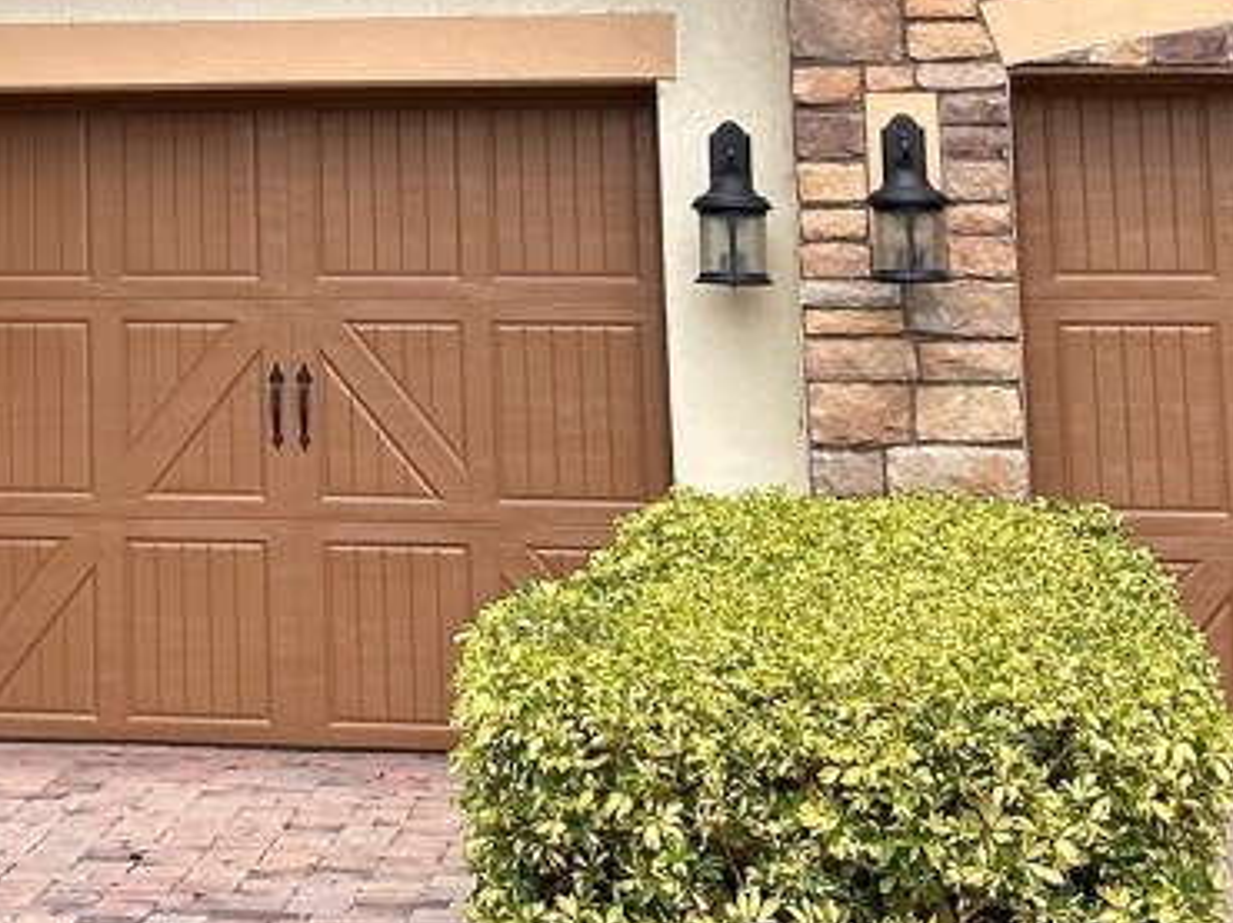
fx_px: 4734
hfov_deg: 14.1
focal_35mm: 133
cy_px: -343
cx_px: -460
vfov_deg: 10.8
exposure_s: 1/1667
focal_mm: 6.86
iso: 64
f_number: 1.78
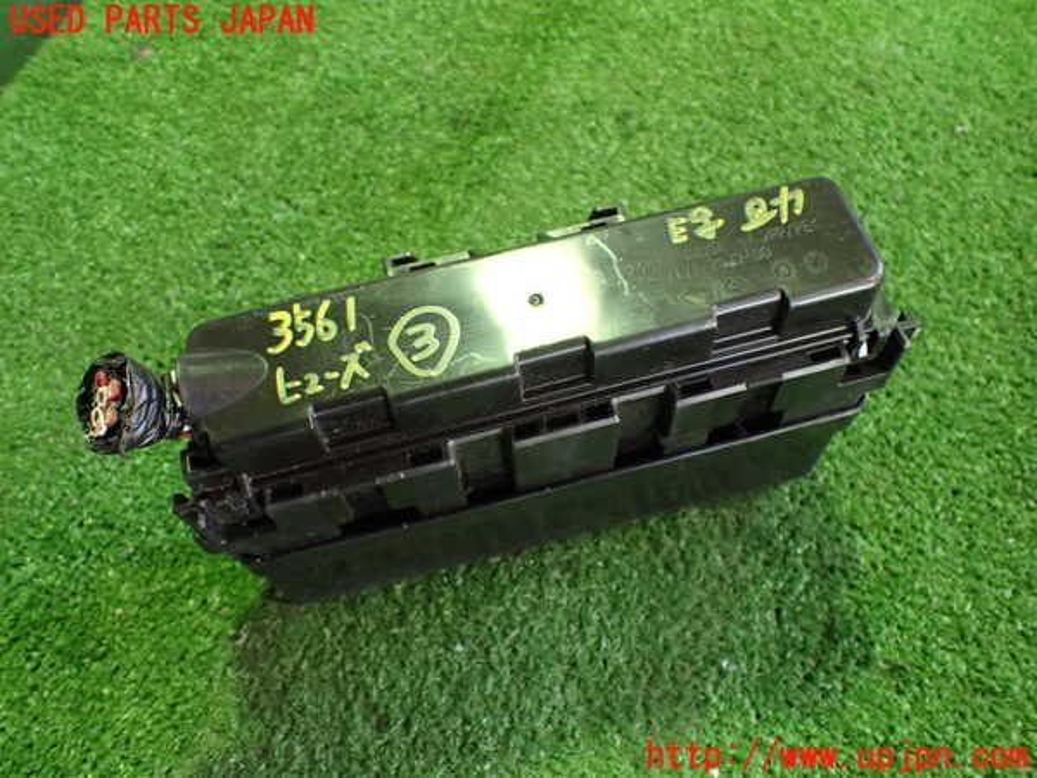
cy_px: 389
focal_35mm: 30
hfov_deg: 60.0
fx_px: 899
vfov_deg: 46.8
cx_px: 518
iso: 800
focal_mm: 5.4
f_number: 2.3
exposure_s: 1/40
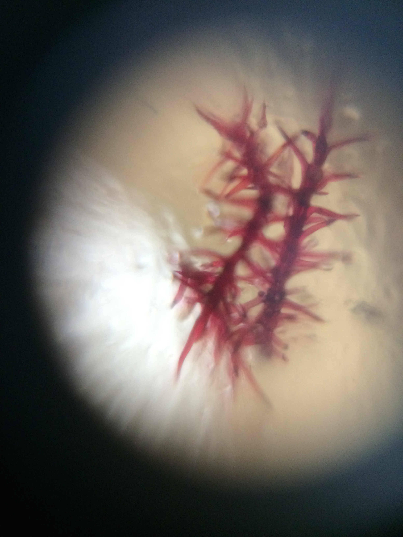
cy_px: 268
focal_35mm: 29
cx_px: 202
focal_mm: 4.15
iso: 250
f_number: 2.2
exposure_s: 1/33
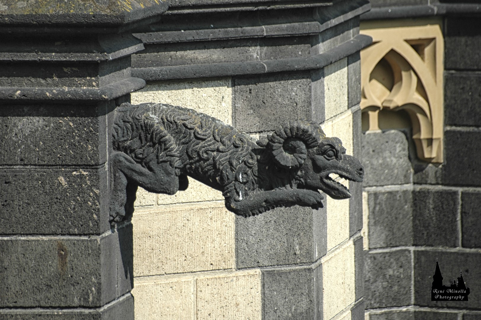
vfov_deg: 3.1
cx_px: 240
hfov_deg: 4.6
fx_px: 6007
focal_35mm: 450
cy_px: 160
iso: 200
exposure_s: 1/640
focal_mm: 300
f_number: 5.6
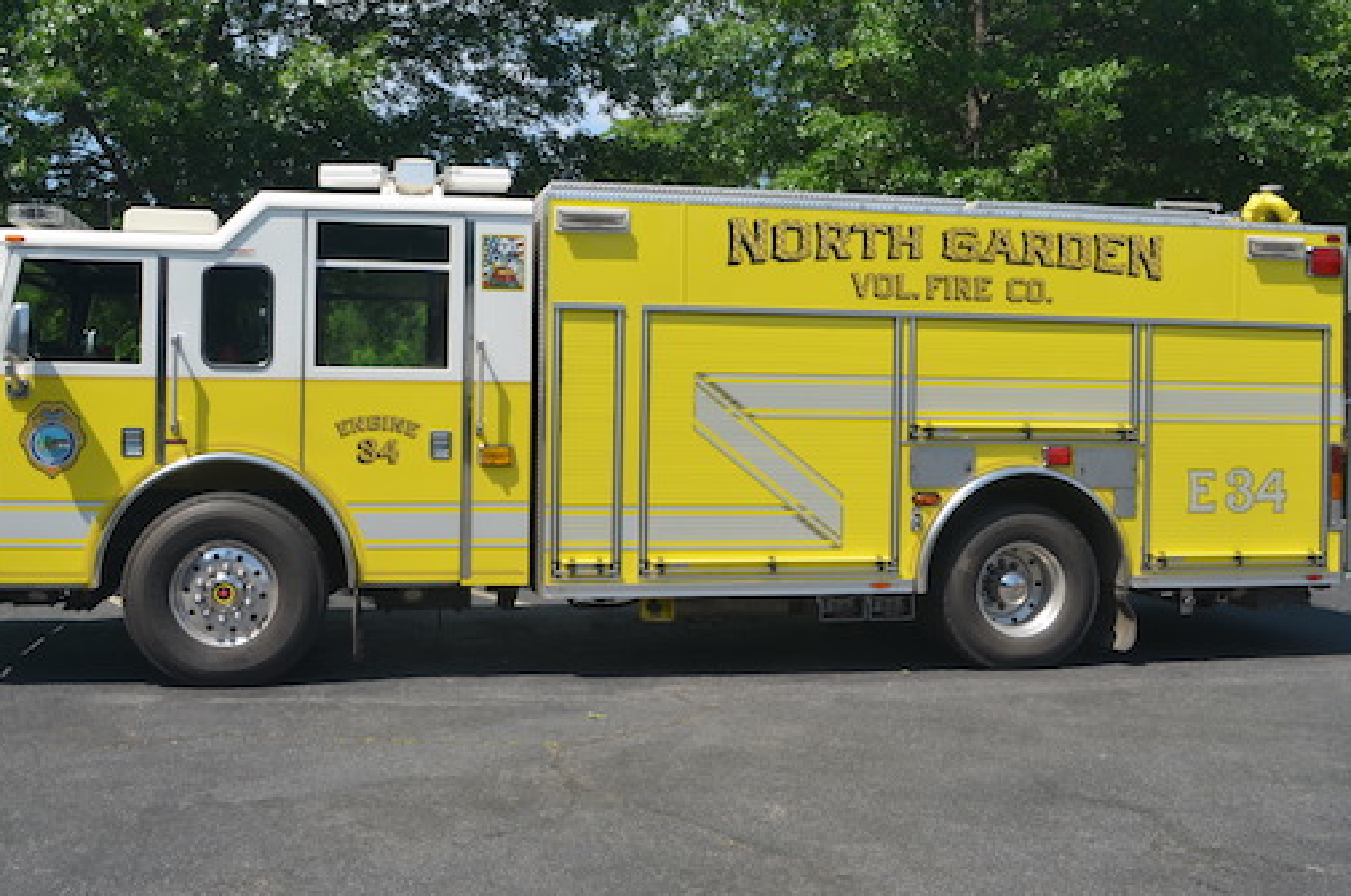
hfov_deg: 50.7
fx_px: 1424
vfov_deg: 34.9
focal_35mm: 38
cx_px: 605
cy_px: 415
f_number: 8
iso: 100
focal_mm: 20
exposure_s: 1/250
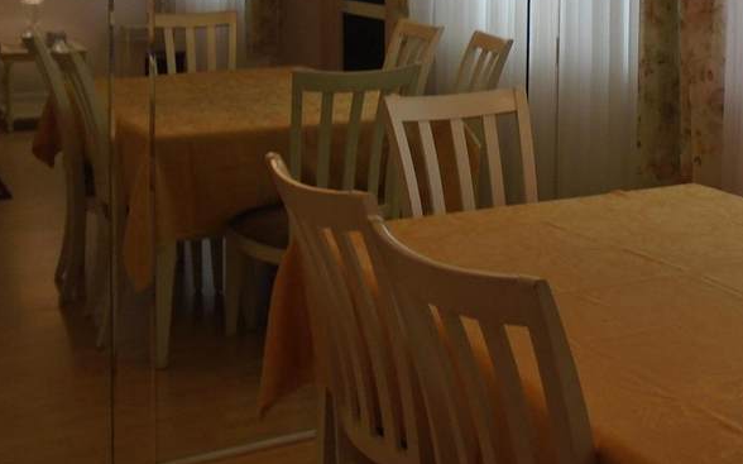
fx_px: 1214
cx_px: 661
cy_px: 23
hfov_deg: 32.4
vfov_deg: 21.0
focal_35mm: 60
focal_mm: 4.6
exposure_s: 1/30
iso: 100
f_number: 3.2
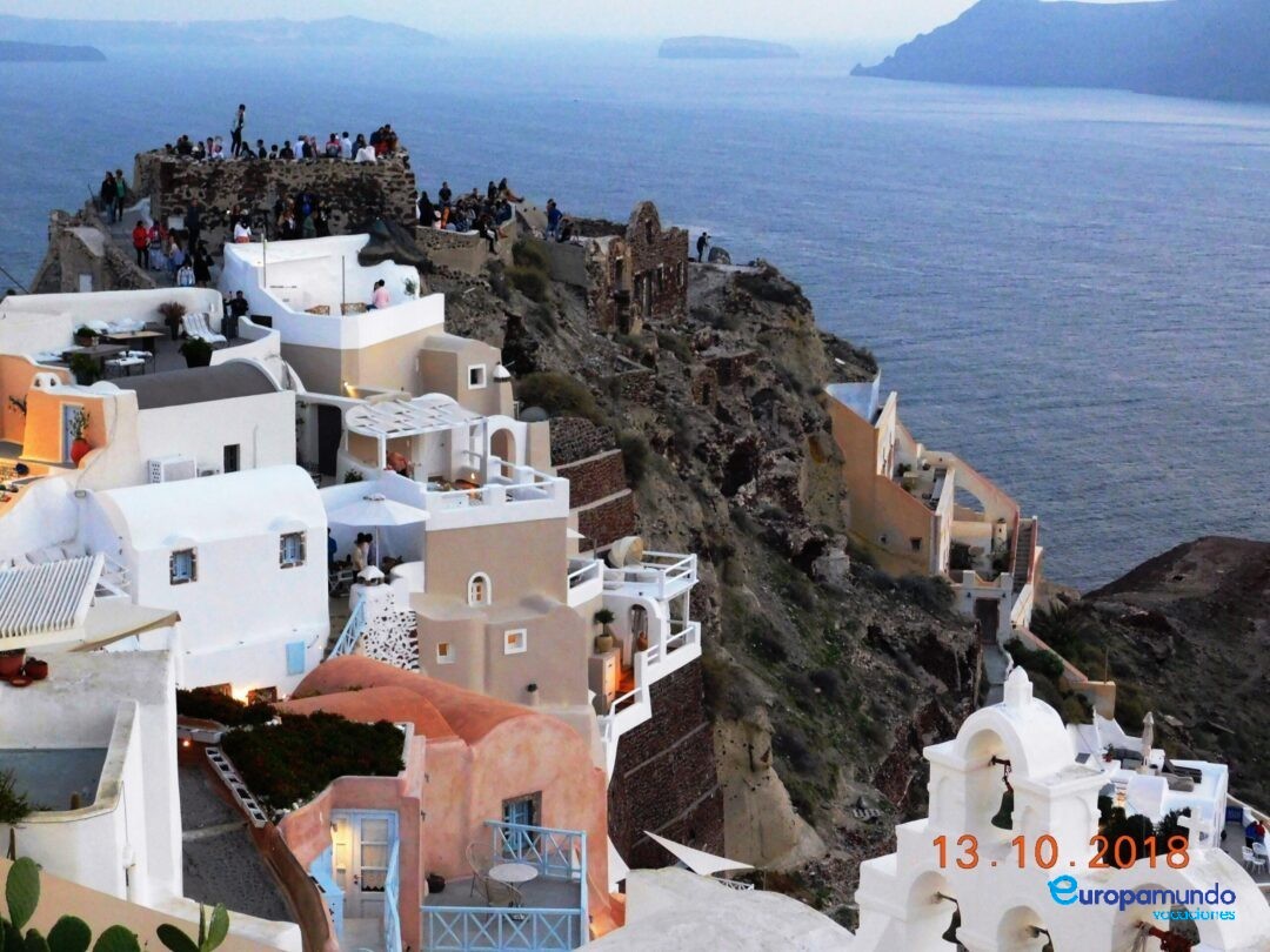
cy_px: 476
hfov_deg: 29.4
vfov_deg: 22.3
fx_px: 2421
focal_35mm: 66
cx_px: 635
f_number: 4.2
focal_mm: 11.7
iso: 450
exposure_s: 1/30
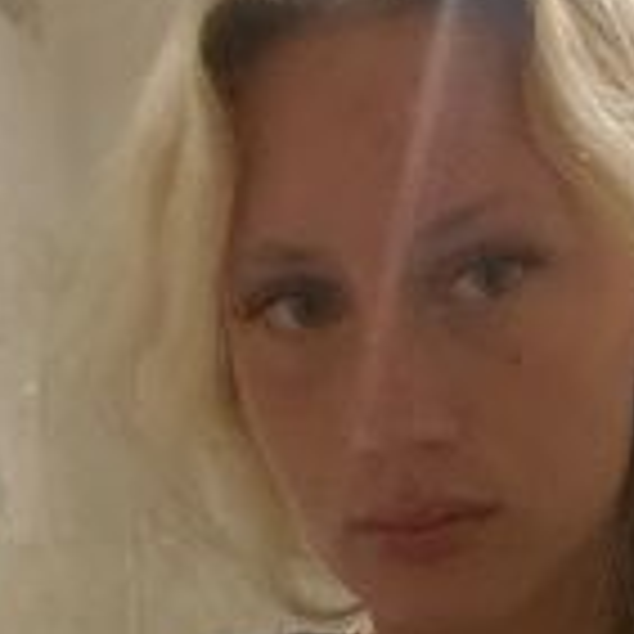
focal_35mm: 65
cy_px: 654
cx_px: 382
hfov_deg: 26.4
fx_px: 1347
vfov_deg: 25.0
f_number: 2.2
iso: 400
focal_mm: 2.71
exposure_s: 1/59
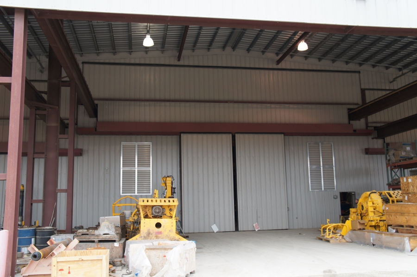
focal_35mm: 34
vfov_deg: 38.3
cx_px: 208
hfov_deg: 55.2
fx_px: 399
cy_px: 138
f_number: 4
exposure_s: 1/250
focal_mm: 23
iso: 400
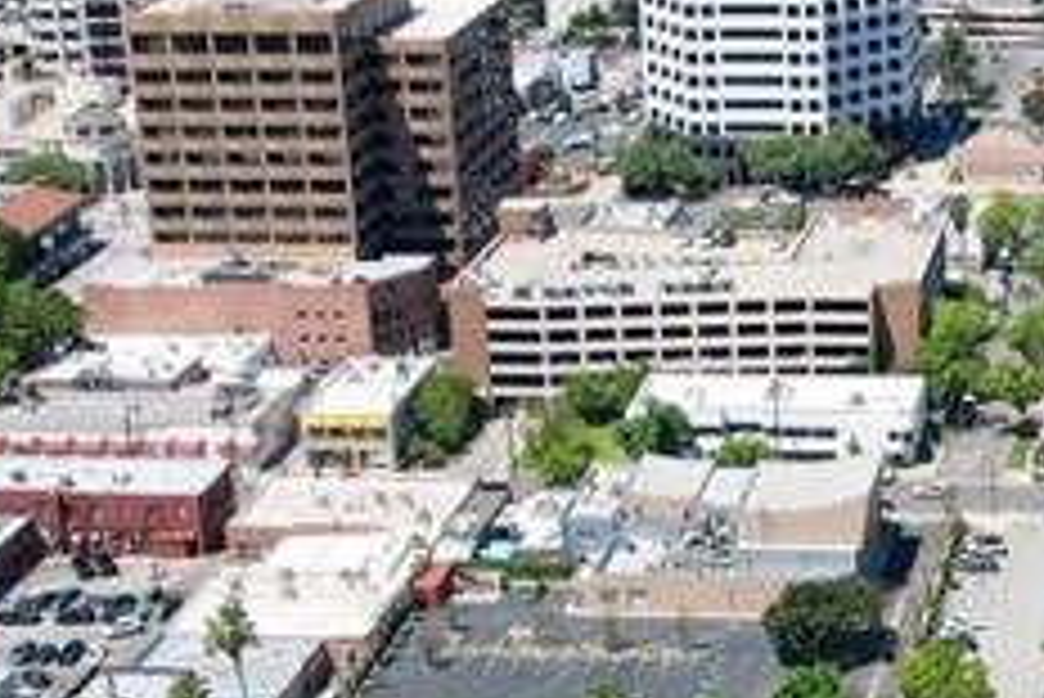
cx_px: 940
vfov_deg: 14.0
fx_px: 2815
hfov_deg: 20.6
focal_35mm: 97
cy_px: 664
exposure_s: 1/2500
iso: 100
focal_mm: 8.38
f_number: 2.8
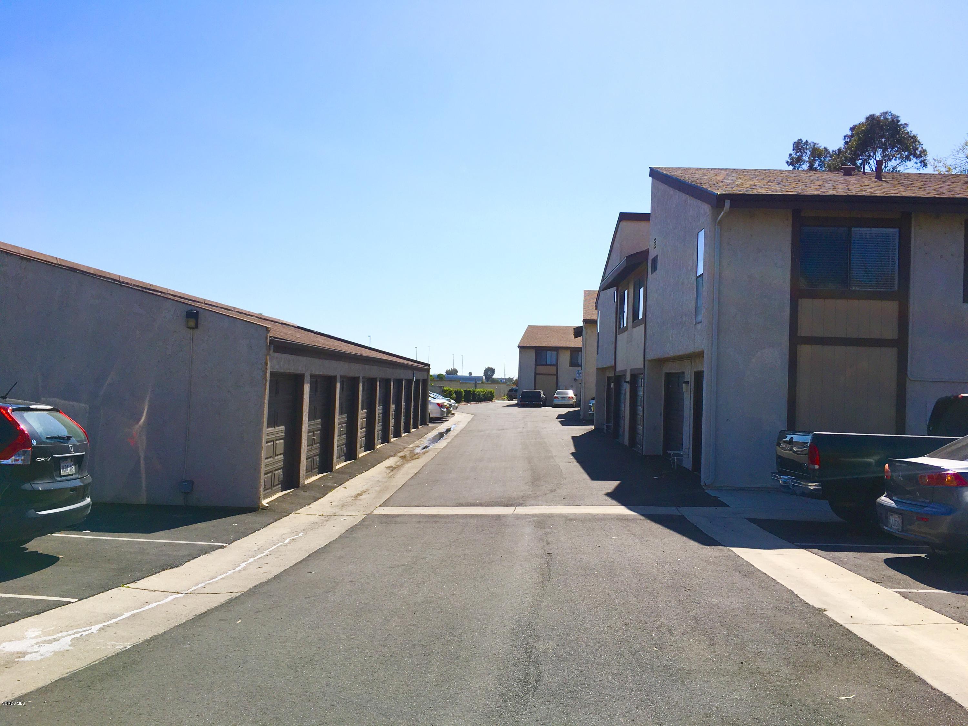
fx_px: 811
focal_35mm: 29
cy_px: 363
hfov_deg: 61.7
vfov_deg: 48.2
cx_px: 484
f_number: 2.2
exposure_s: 1/2564
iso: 25
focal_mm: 4.15
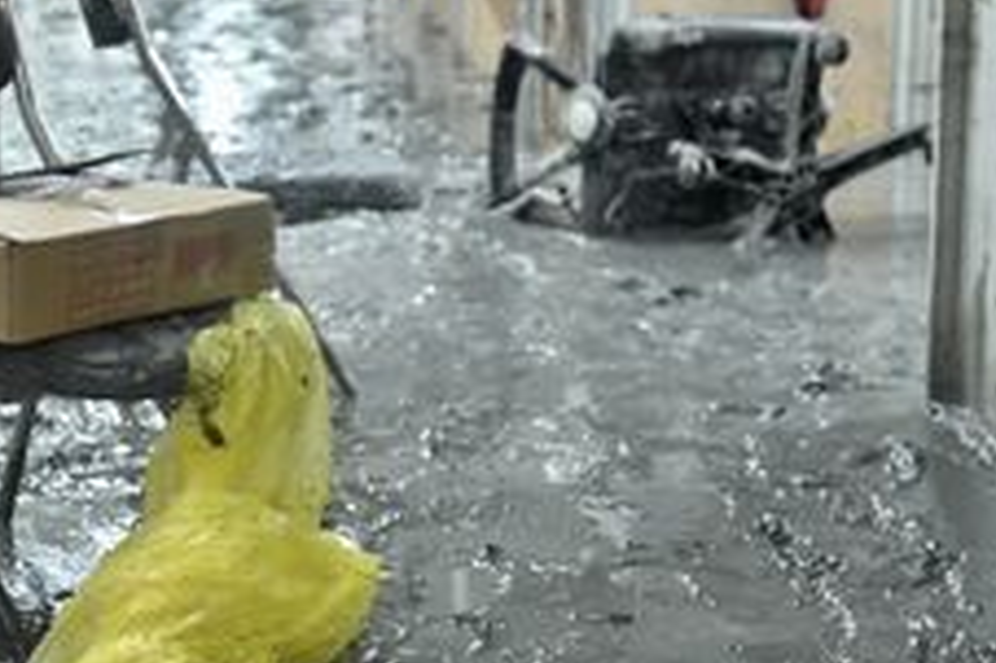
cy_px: 246
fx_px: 2682
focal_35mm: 97
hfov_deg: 20.9
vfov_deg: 14.1
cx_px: 294
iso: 3200
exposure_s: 1/125
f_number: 4
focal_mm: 55
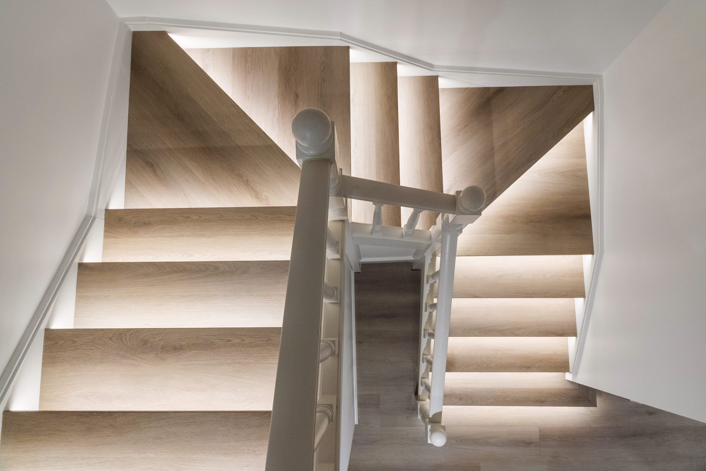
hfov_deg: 67.4
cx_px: 353
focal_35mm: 27
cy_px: 236
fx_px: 529
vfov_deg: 47.9
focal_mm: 18
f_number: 10
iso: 1250
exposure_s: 1/15
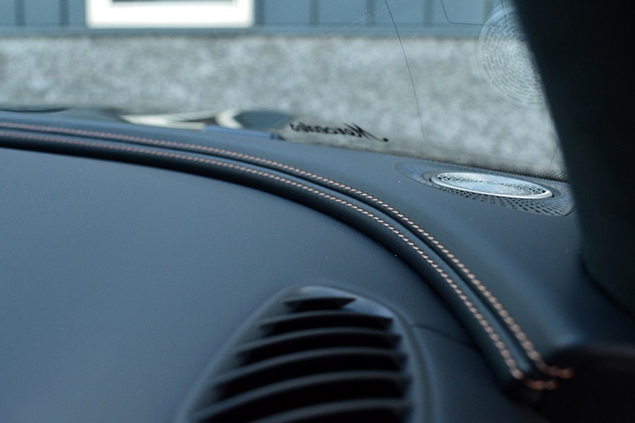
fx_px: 714
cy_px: 212
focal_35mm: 40
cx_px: 318
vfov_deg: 33.0
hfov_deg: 47.9
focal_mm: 27
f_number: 6.3
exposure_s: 1/60
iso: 800
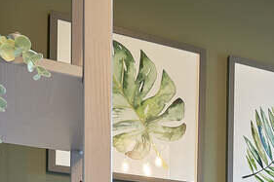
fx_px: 472
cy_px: 312
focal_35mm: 62
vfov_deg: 18.1
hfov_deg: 30.0
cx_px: 280
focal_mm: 17
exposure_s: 1/1.59
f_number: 10
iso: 100
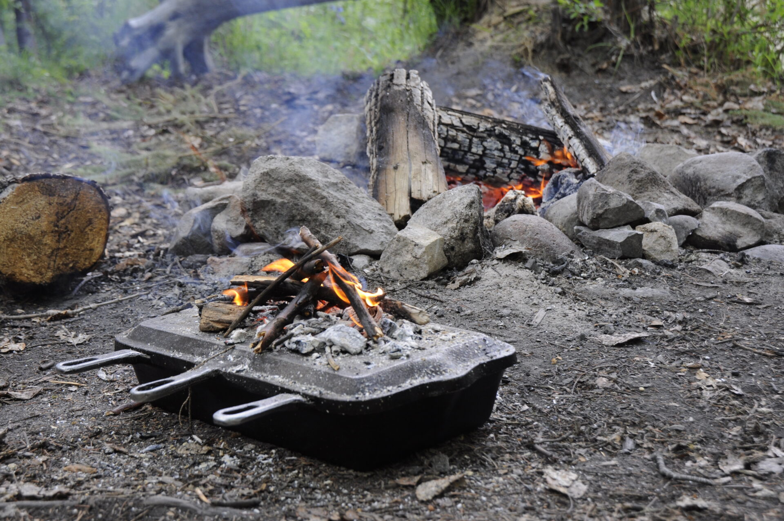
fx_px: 1370
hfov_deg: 31.9
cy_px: 260
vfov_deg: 21.5
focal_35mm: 63
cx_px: 392
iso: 400
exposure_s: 1/125
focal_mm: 42
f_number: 5.6
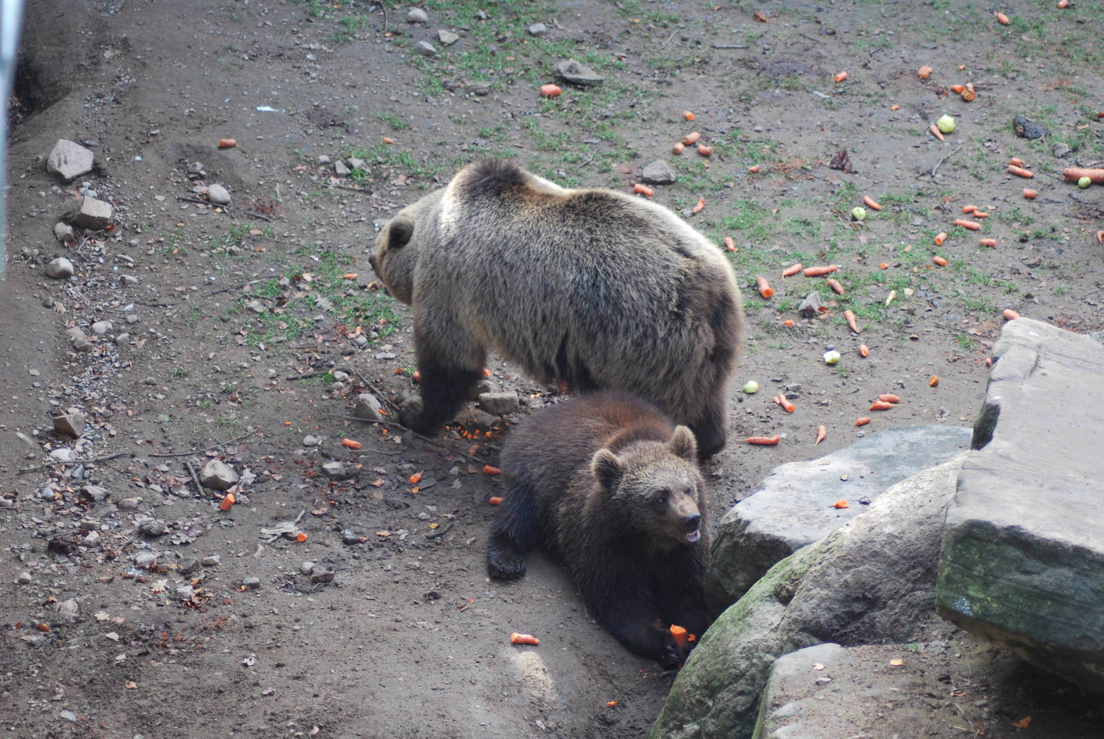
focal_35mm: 128
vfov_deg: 10.8
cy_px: 370
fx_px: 3915
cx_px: 552
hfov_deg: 16.1
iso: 320
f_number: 4
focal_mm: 85
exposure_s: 1/125
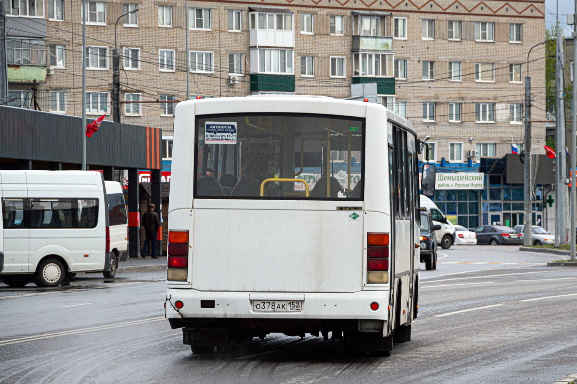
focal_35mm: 158
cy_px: 192
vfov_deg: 8.7
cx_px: 288
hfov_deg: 13.1
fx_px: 2522
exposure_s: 1/400
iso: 200
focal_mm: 105
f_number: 5.6
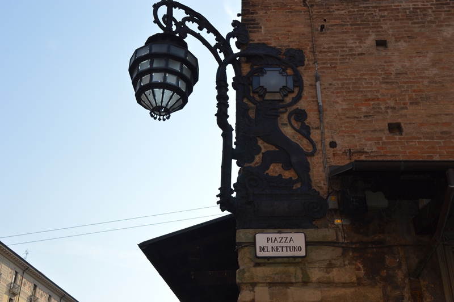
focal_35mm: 44
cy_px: 151
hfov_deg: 45.0
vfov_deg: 30.8
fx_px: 548
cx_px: 227
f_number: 11
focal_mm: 29
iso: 100
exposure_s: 1/200
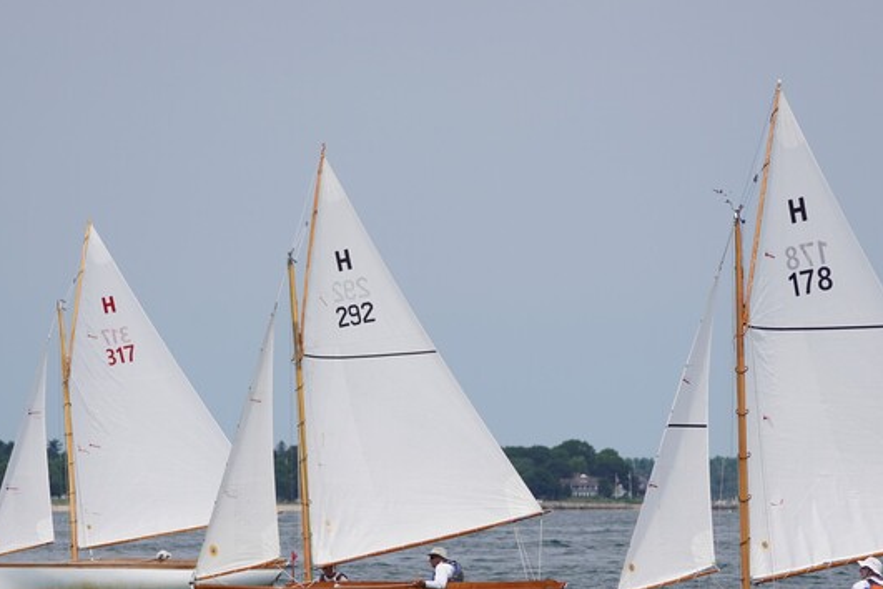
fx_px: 8314
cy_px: 384
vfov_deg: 4.1
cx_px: 461
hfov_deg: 6.1
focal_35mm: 339
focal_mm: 150
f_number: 5
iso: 125
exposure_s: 1/1250
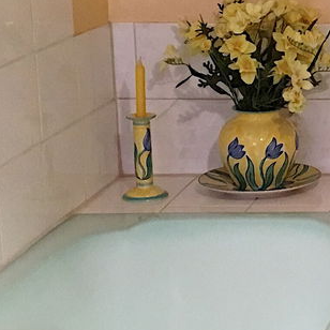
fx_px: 1434
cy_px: 98
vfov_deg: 13.1
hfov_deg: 11.8
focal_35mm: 133
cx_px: 647
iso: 100
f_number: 2.2
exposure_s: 1/17
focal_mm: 4.15
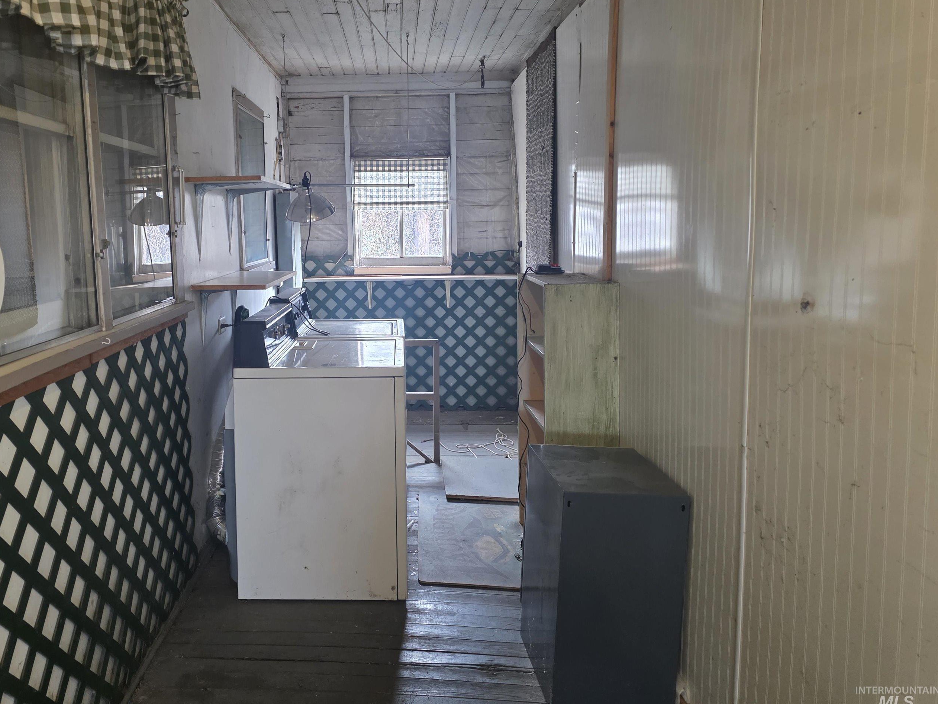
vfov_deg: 49.6
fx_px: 759
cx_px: 370
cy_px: 300
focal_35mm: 28
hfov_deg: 62.8
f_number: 1.7
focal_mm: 6.3
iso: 500
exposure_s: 1/120
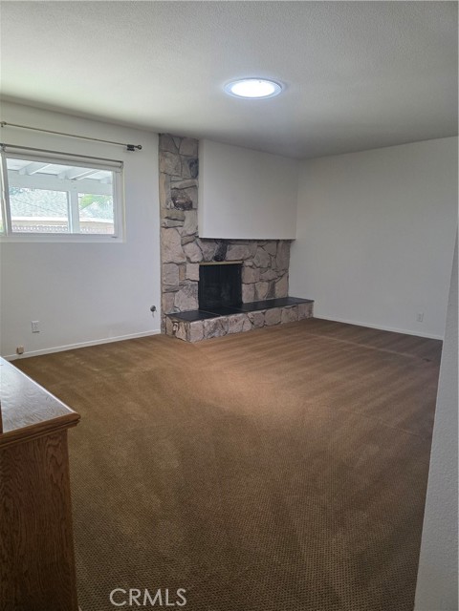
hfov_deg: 58.9
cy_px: 306
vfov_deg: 73.9
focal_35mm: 23
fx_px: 407
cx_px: 230
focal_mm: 6.3
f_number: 1.7
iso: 200
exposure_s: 1/120
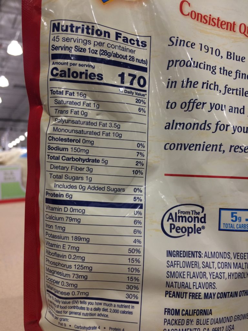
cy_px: 166
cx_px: 124
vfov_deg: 61.7
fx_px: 277
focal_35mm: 29
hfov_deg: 48.2
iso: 80
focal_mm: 4.15
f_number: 2.2
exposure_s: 1/33
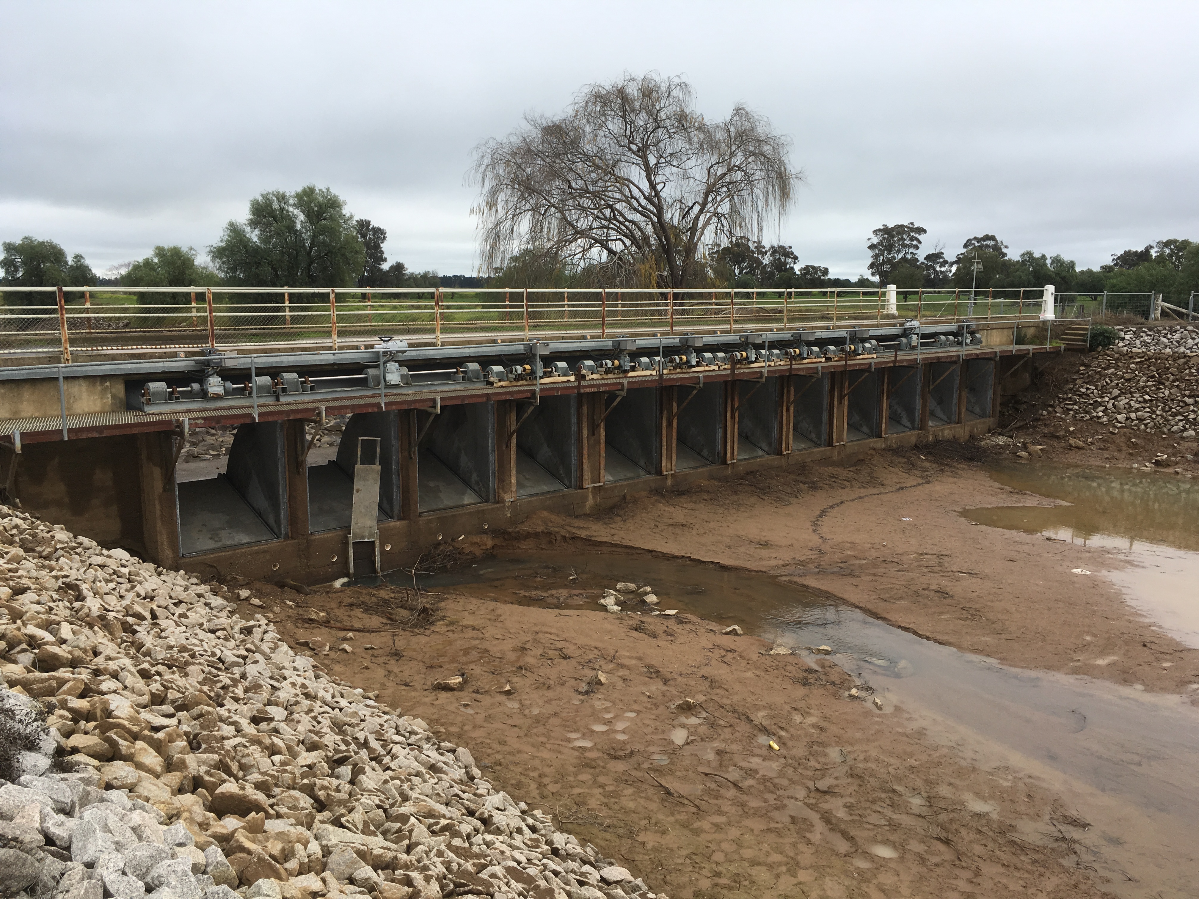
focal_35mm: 29
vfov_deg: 48.2
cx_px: 600
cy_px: 450
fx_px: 1004
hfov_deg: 61.7
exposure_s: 1/663
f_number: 2.2
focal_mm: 4.15
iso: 25
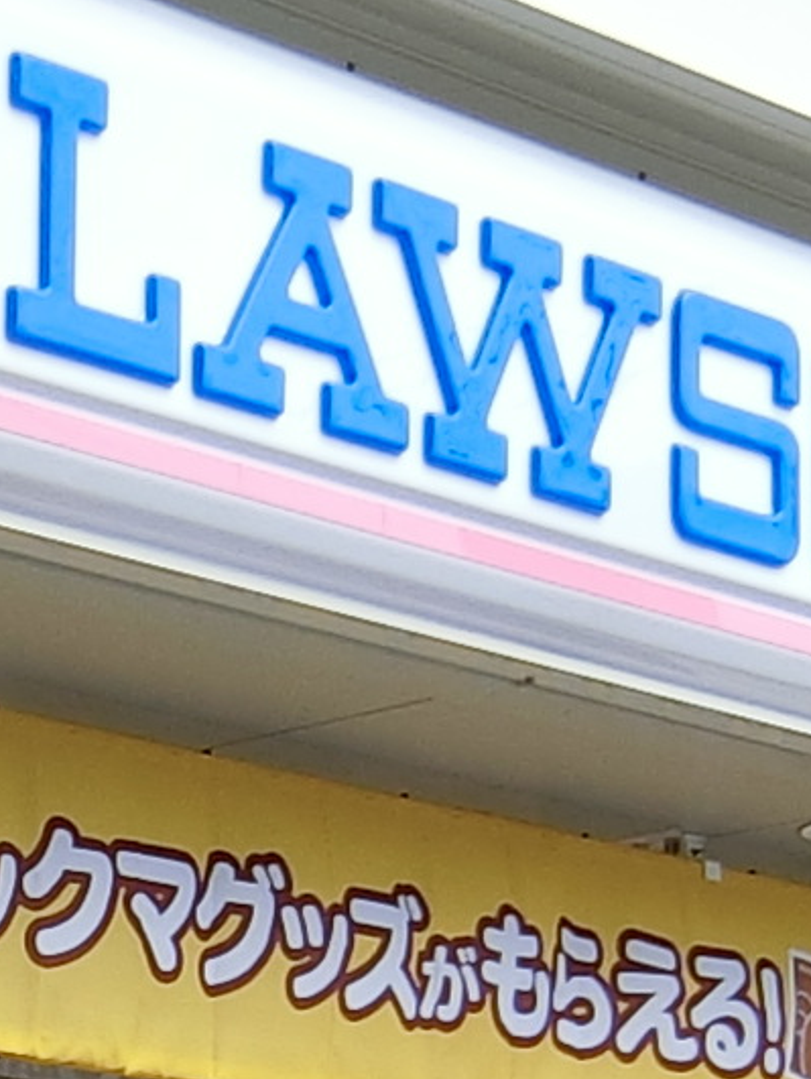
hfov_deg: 10.0
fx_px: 4462
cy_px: 1142
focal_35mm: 143
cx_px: -480
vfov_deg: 13.6
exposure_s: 1/800
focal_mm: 4.06
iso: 80
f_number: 2.7
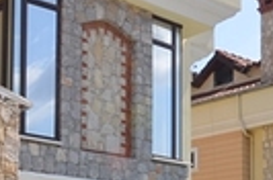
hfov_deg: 24.6
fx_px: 620
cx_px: 75
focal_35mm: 82
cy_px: 235
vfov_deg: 15.7
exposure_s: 1/200
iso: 100
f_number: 10
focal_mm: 10
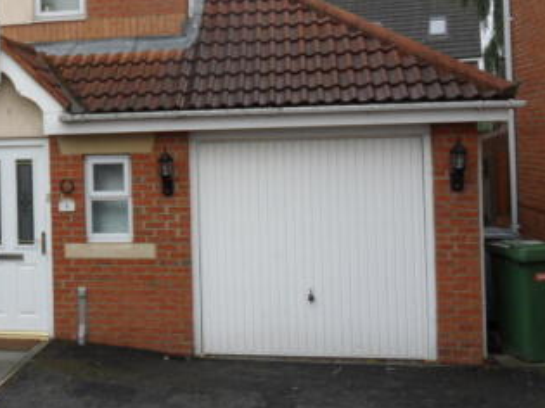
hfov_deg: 36.7
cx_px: 96
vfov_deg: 28.9
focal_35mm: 50
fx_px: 787
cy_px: 129
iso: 80
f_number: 3.5
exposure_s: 1/60
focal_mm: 4.9
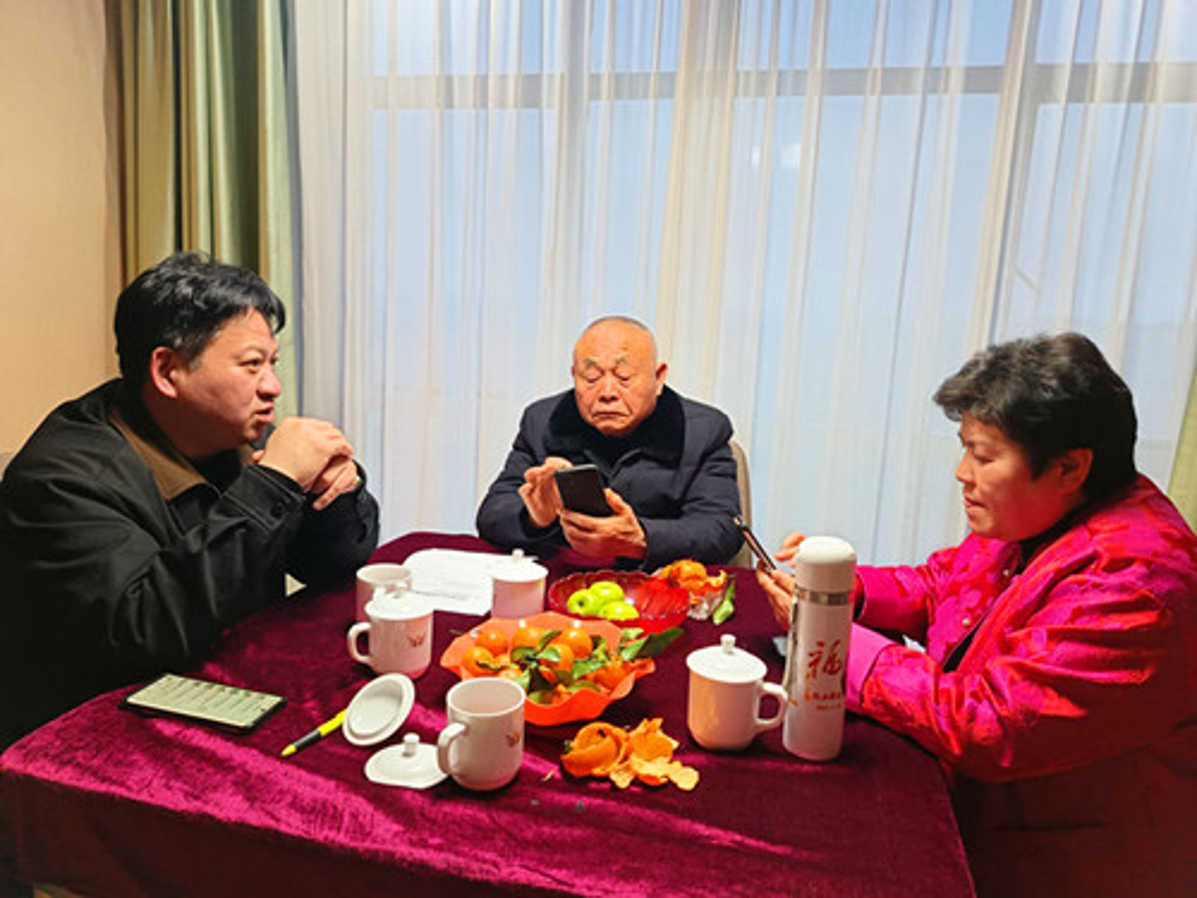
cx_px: 598
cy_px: 449
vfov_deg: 56.8
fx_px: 830
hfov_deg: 71.6
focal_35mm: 24
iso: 3040
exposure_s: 1/60
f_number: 1.75
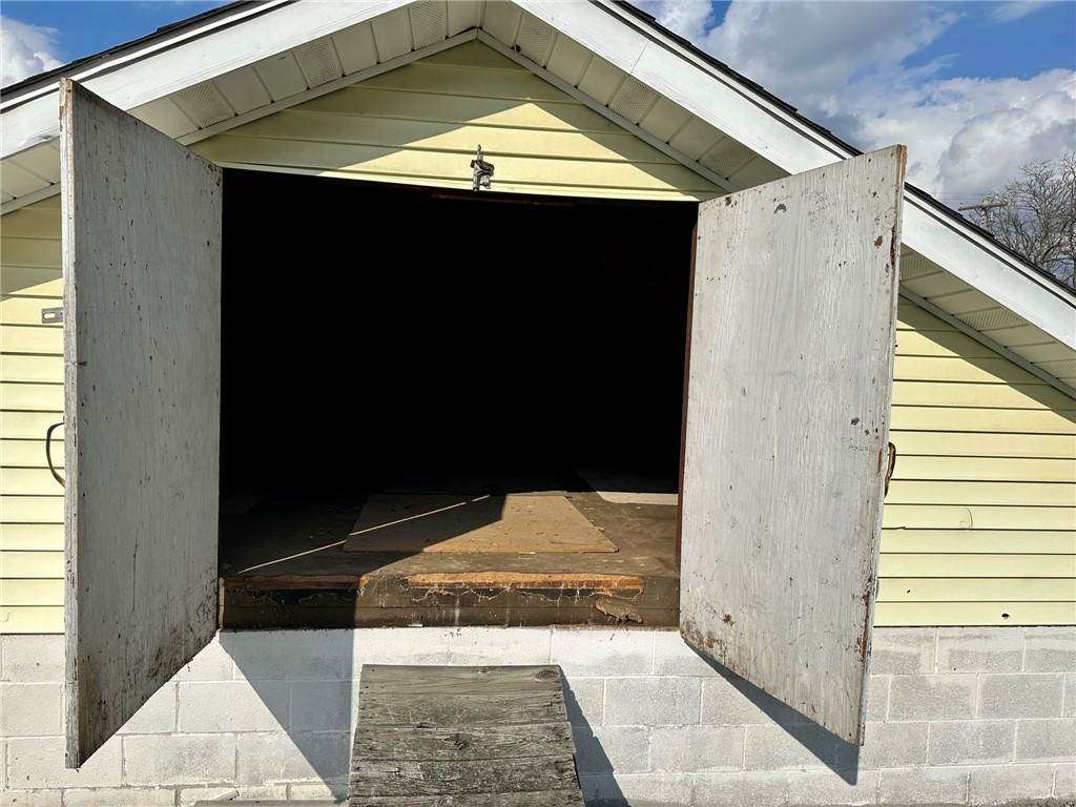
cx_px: 538
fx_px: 746
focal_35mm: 24
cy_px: 404
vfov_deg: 56.8
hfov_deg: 71.6
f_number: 1.78
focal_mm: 6.86
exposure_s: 1/8929
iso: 80
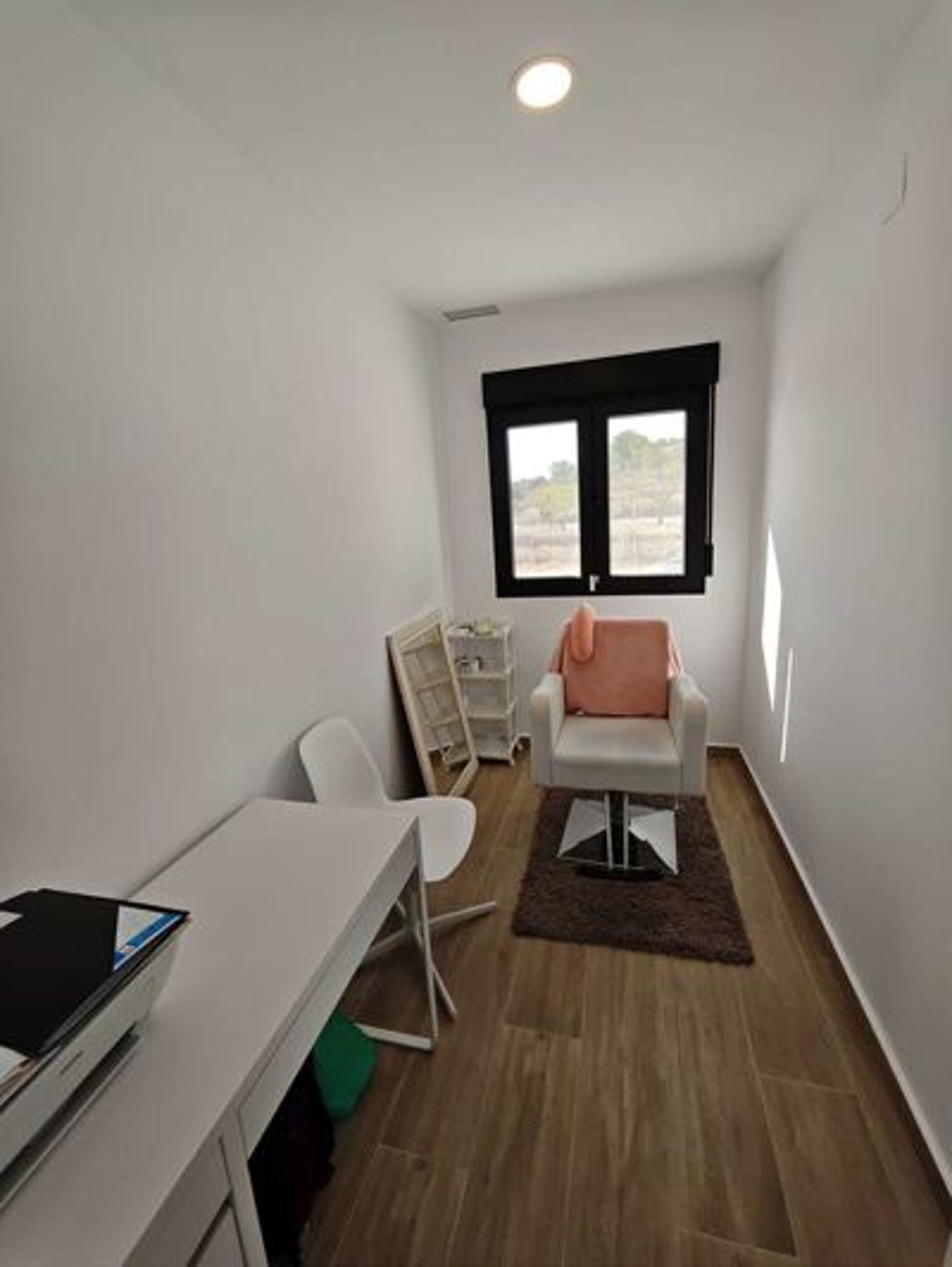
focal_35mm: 14
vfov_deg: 102.0
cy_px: 634
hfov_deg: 85.8
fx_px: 513
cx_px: 476
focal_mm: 2.16
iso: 64
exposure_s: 1/100
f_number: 2.2
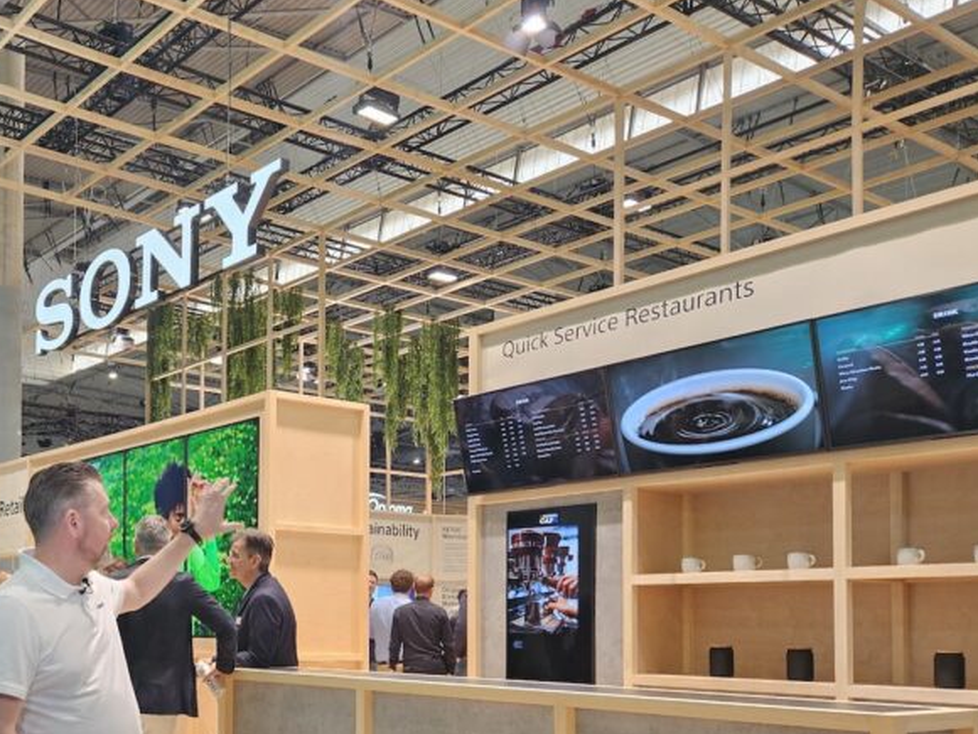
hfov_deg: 71.6
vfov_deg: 56.8
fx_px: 678
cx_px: 483
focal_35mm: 24
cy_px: 371
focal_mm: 5.4
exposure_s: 1/57
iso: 100
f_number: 1.8
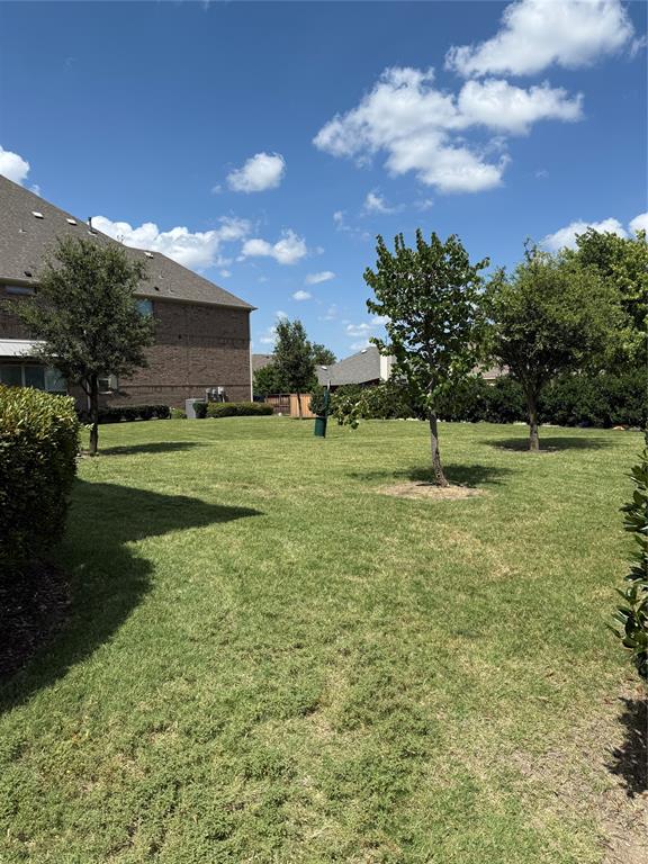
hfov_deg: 56.8
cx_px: 324
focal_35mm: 24
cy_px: 432
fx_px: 599
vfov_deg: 71.6
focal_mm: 6.76
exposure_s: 1/5714
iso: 80
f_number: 1.78
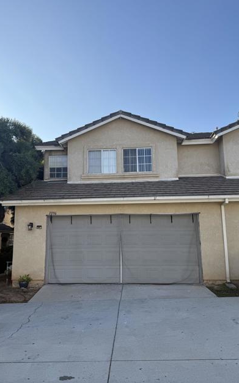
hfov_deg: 47.5
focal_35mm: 26
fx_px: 271
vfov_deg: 70.4
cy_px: 191
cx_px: 111
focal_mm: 6.76
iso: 80
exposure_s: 1/2445
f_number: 1.78
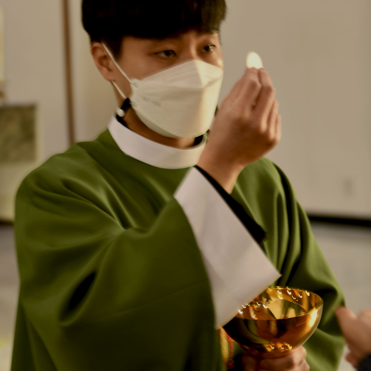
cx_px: 184
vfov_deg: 19.3
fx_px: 1091
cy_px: 188
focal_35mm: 90
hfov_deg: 19.3
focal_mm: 70
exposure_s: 1/13
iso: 64
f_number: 2.8
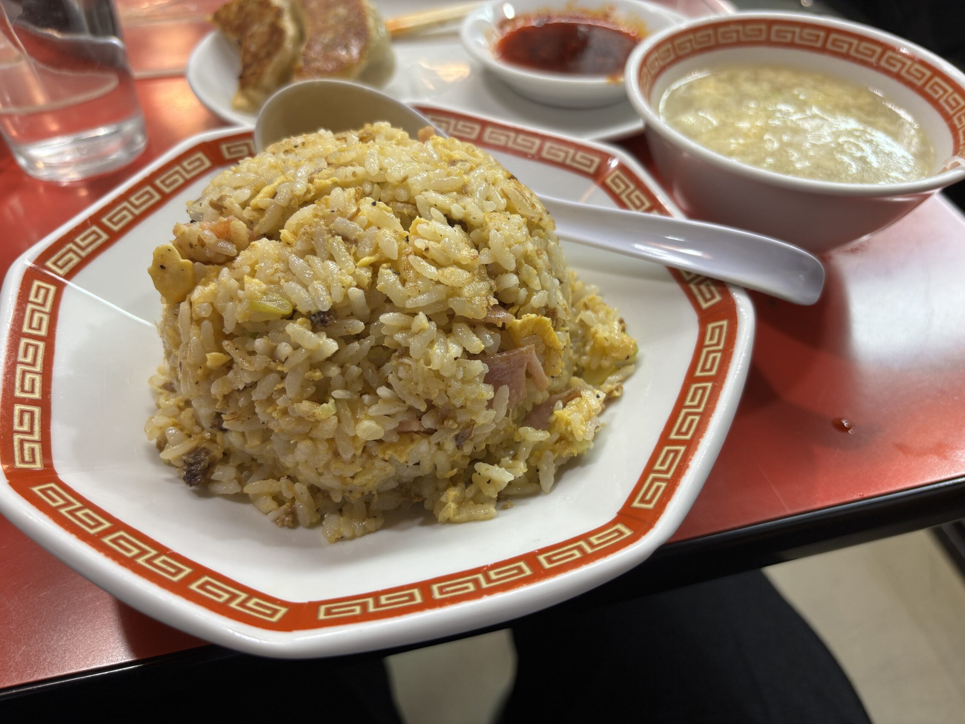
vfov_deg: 53.1
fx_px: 725
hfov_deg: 67.3
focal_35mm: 26
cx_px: 482
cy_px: 362
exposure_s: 1/50
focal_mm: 5.96
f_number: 1.6
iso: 80
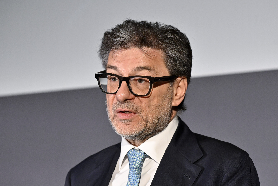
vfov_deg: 6.9
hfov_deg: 10.3
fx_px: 1544
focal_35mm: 200
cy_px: 93
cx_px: 139
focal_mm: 200
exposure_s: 1/400
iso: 4000
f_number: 5
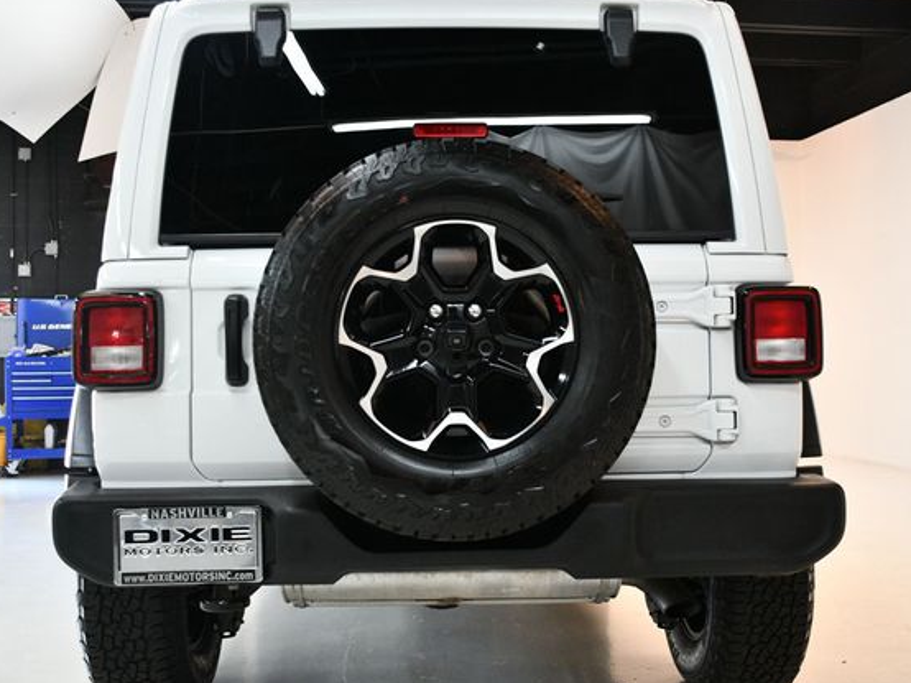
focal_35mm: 40
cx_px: 452
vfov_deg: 35.9
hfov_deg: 46.8
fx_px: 1052
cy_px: 342
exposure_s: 1/125
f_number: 3.8
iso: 1800
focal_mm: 24
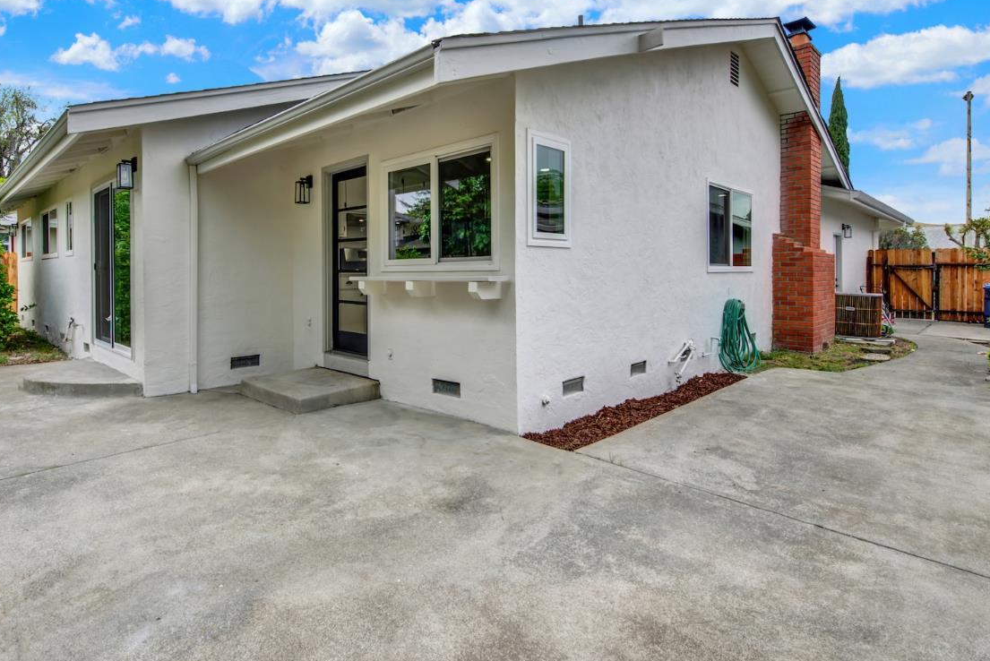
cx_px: 429
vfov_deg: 64.1
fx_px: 523
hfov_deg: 86.4
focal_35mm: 19
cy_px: 270
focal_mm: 14
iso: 100
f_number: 14
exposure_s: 1/30
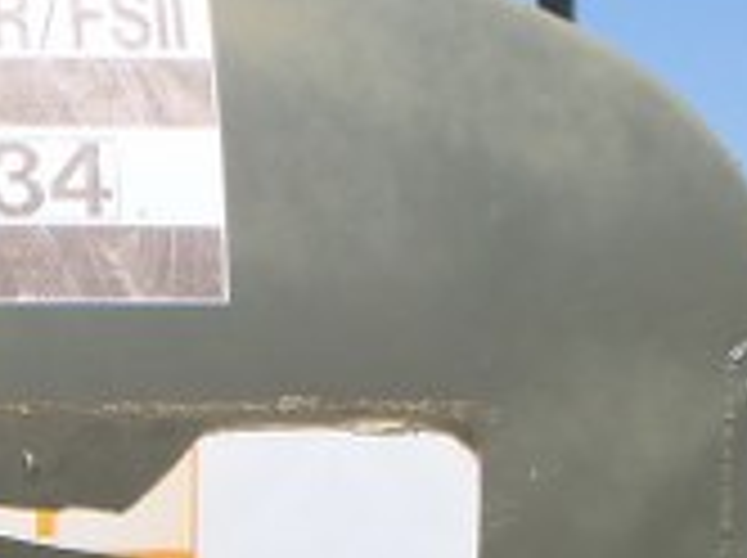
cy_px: 760
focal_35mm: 135
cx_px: -374
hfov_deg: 13.7
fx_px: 2909
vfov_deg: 10.7
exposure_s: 1/640
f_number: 4.5
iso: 80
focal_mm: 5
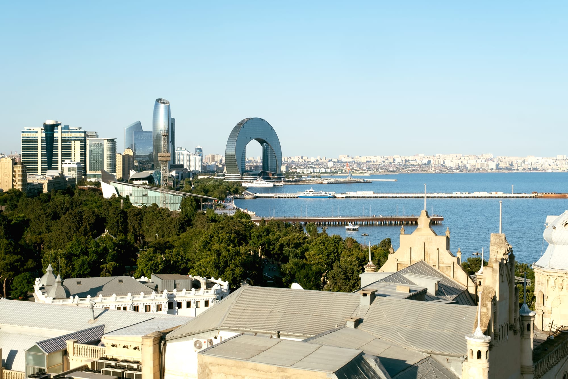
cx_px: 284
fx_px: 773
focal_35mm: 49
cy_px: 190
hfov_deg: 40.3
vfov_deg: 27.5
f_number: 11
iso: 100
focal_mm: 32.5
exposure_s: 1/125
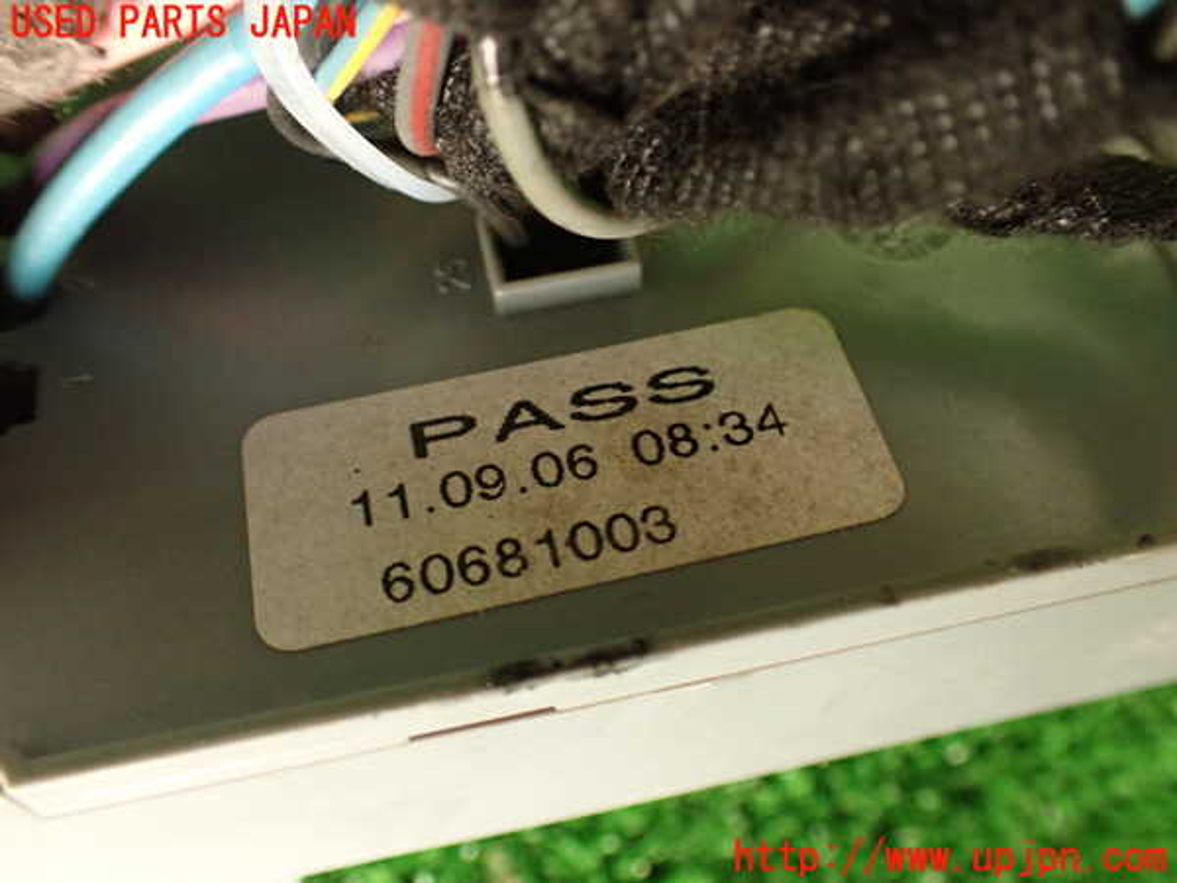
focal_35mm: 32
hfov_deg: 56.8
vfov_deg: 44.2
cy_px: 442
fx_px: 1088
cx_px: 588
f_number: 2.4
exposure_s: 1/30
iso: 800
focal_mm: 5.79
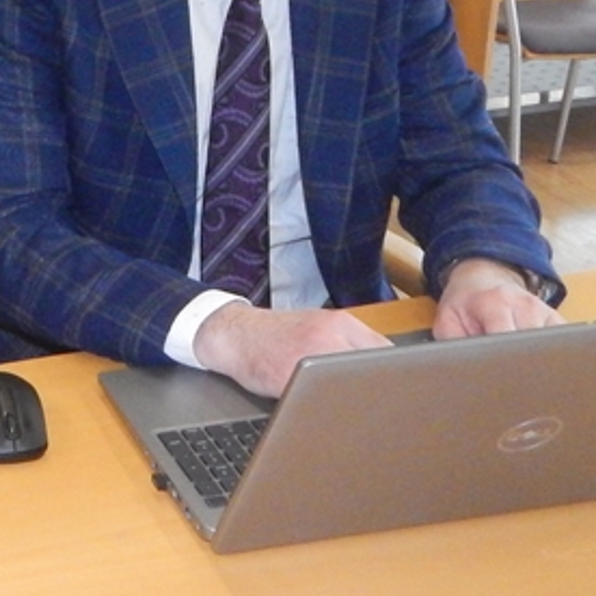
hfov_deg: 20.1
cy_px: 121
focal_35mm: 80
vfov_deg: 21.4
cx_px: -147
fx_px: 1558
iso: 800
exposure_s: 1/250
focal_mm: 4.5
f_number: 3.1
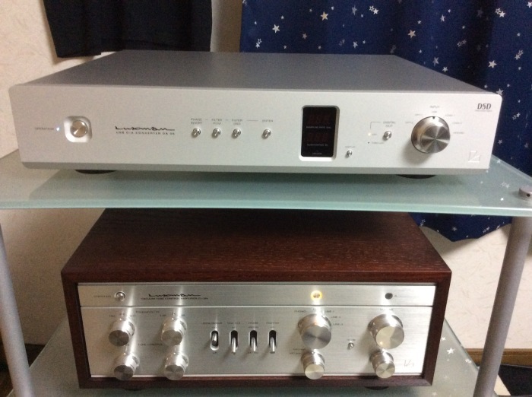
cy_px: 198
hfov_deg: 56.9
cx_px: 266
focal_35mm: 32
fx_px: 491
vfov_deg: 44.0
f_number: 2.4
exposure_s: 1/20
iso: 320
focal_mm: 3.3
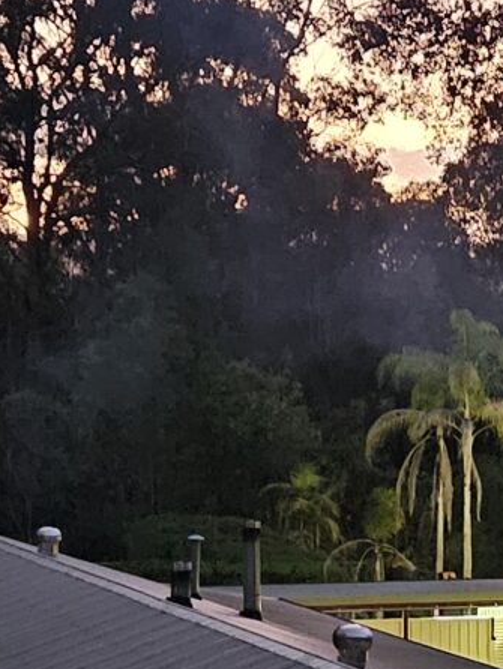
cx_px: 596
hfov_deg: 11.0
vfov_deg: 14.7
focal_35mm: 132
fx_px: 2555
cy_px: 692
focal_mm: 5.4
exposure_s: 1/25
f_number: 1.8
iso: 1600
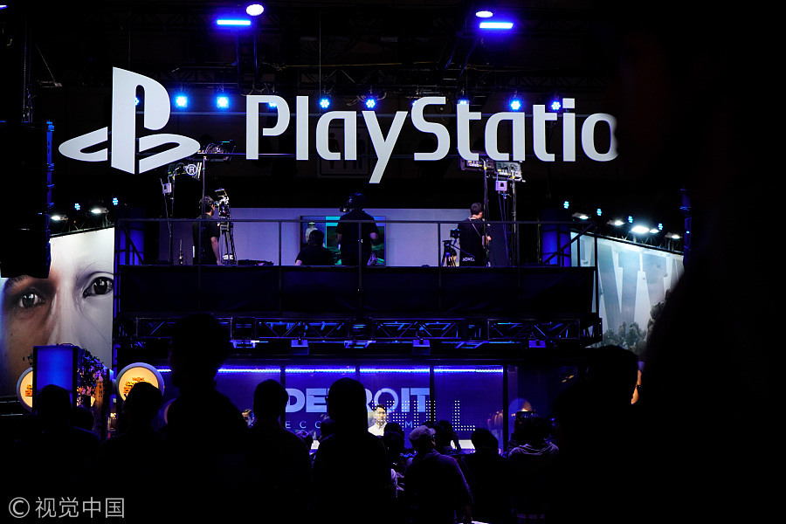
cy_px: 262
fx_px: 1528
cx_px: 393
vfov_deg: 19.5
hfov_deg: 28.8
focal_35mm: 70
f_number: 4
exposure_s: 1/640
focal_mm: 70
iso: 2500
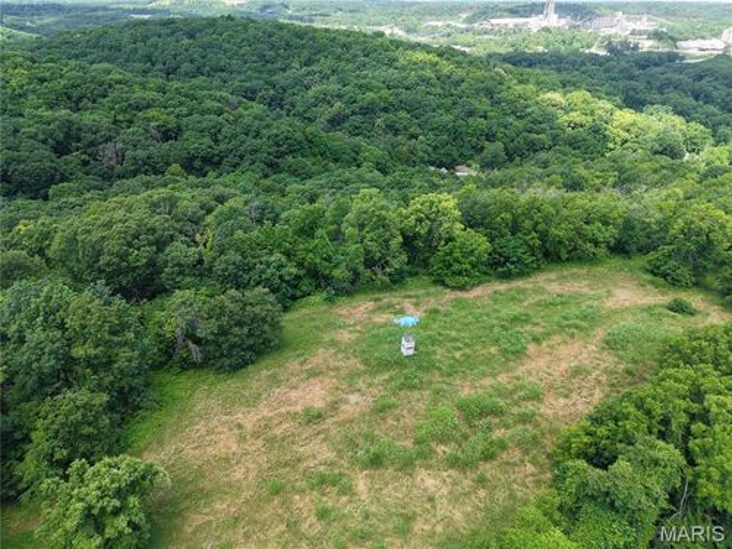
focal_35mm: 24
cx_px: 366
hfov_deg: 71.6
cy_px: 274
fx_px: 508
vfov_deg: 56.8
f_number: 1.8
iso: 100
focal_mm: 8.67
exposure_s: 1/725
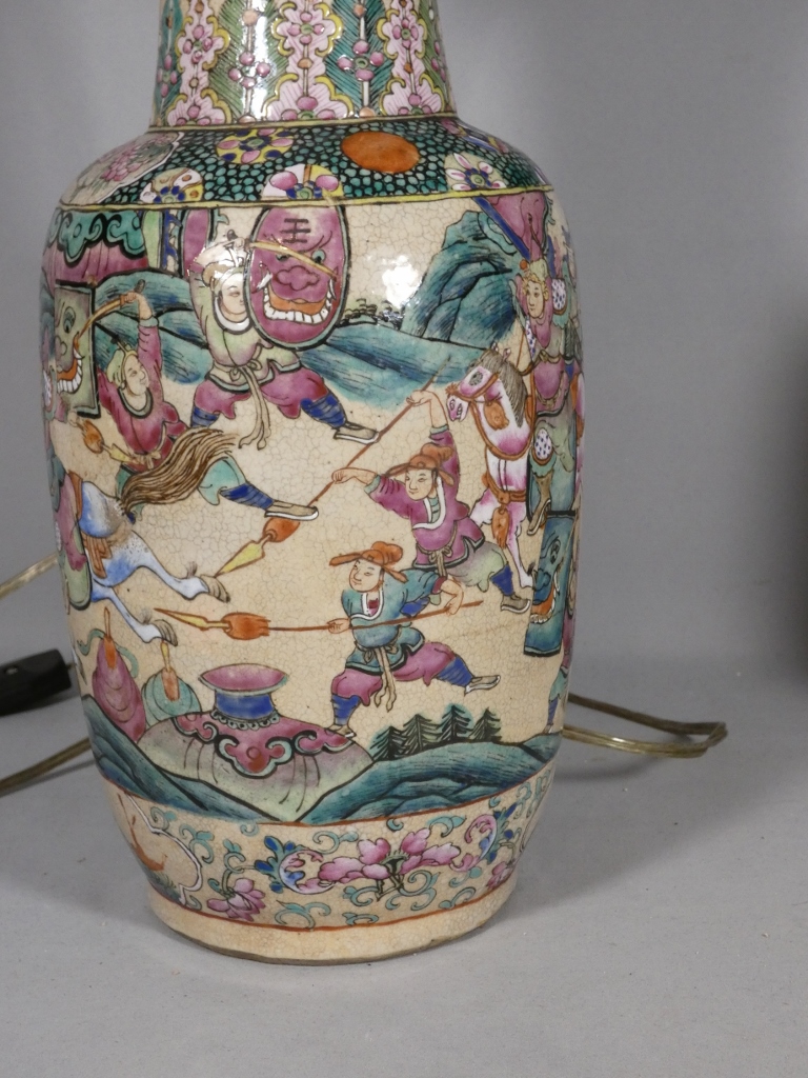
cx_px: 404
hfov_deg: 25.2
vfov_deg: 33.2
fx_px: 1805
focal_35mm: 58
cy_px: 539
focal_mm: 10.4
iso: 400
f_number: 4.1
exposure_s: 1/125
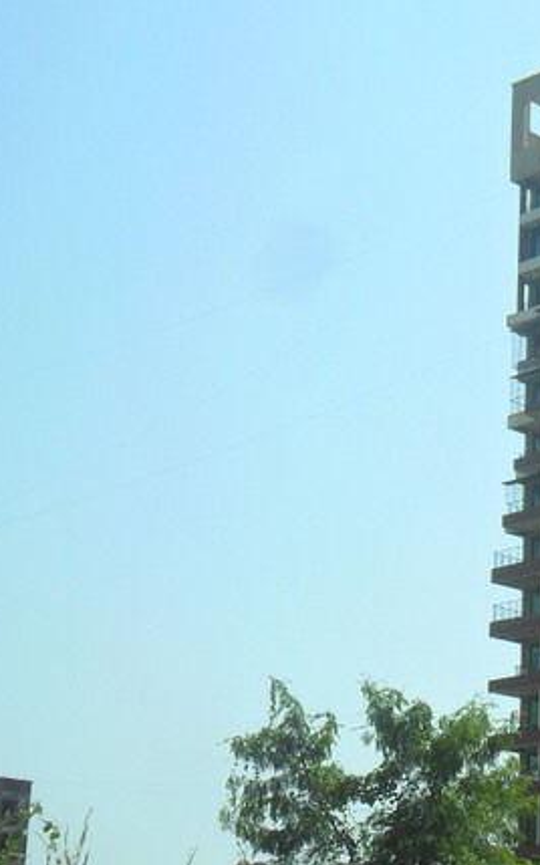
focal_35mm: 87
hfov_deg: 14.5
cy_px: 504
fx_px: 2049
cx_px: 663
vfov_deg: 23.8
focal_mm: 7.8
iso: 100
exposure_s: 1/1000
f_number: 4.5
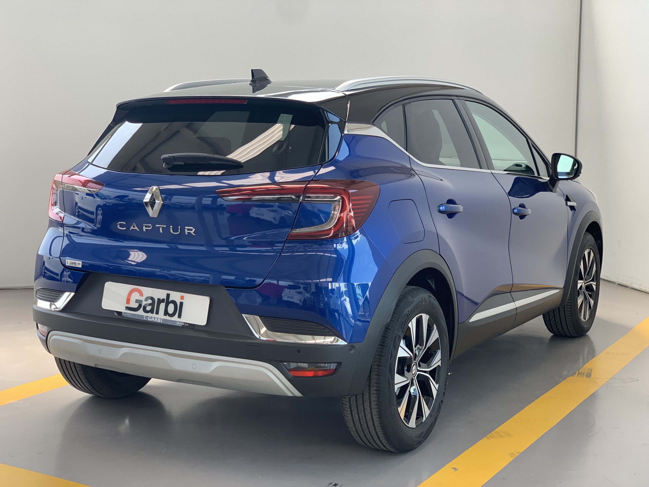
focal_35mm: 52
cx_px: 324
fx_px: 975
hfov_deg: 36.8
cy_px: 244
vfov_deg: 28.0
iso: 64
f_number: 2.4
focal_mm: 6
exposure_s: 1/122
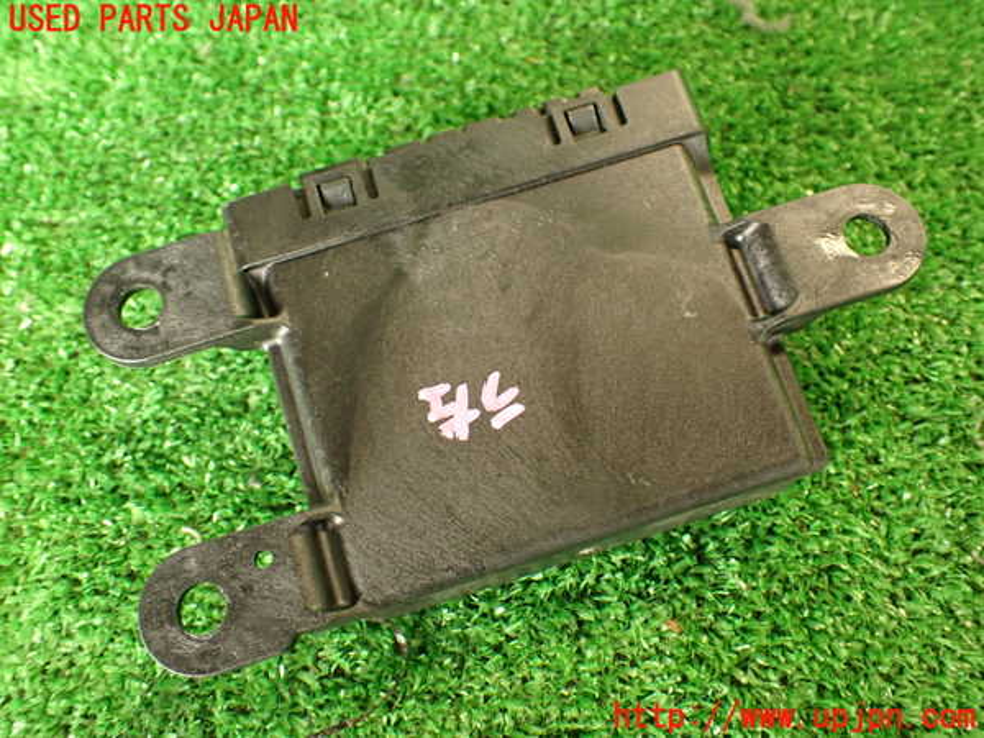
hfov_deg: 56.8
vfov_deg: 44.2
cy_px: 369
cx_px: 492
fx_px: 910
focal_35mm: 32
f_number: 2.4
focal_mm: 5.79
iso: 400
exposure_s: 1/30
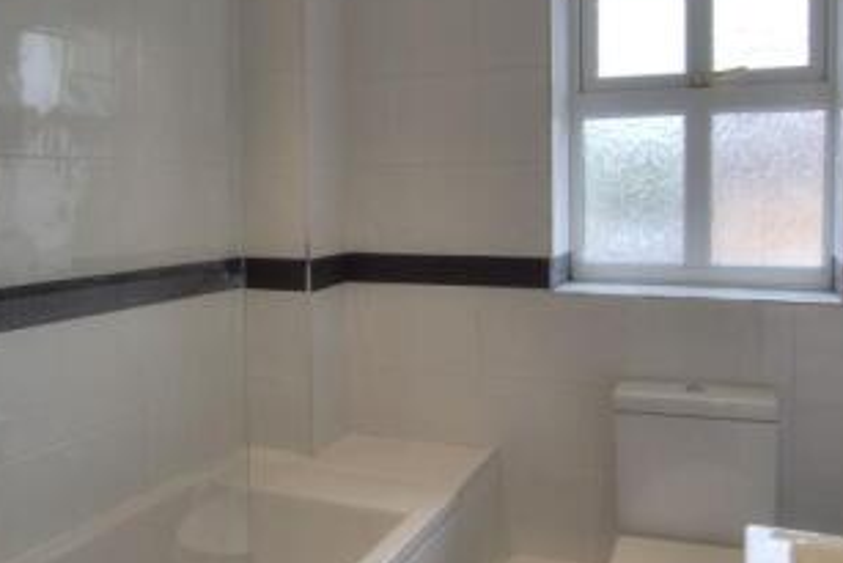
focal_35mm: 32
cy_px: 207
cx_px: 465
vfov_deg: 40.8
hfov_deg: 58.6
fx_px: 750
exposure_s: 1/25
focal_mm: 10
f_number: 8
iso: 400
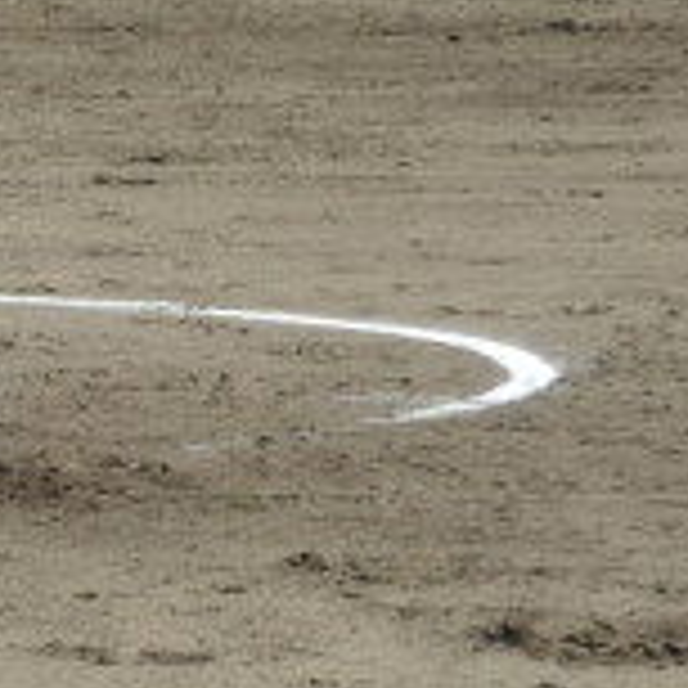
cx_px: -598
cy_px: 157
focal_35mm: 468
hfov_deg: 3.7
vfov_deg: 3.7
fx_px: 10524
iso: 100
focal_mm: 24.2
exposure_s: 1/500
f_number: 5
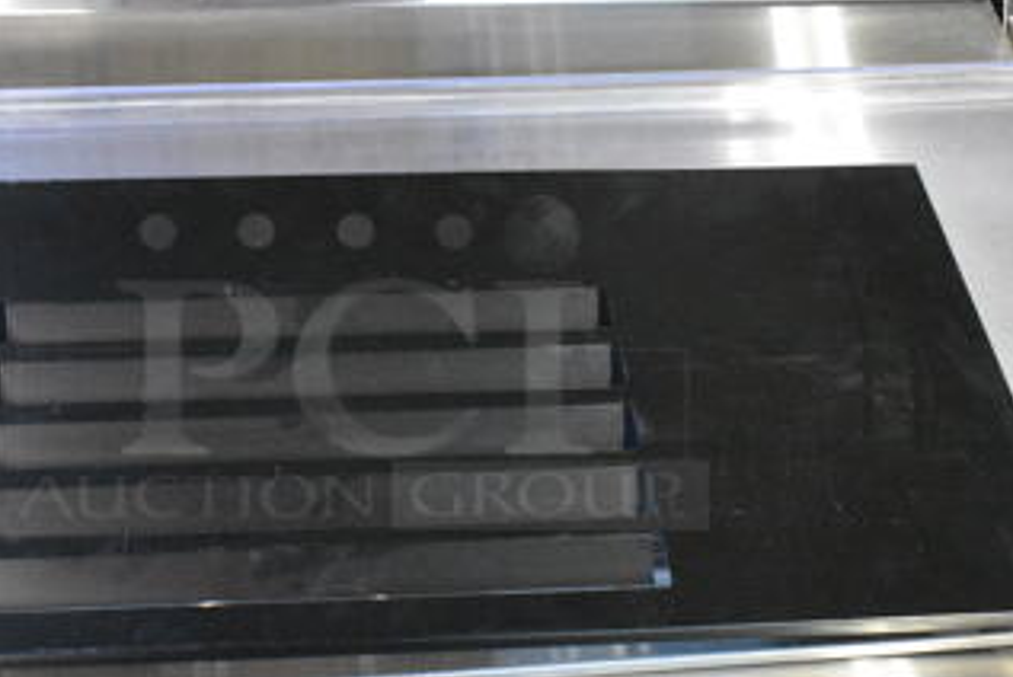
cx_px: 355
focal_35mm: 52
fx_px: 1465
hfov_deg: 37.8
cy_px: 361
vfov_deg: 26.0
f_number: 5.6
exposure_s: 1/320
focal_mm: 18
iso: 6400
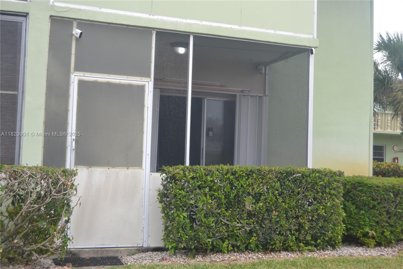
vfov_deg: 29.9
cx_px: 202
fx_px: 504
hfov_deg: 43.6
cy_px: 134
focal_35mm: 45
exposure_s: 1/125
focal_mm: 30
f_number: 5.6
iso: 100
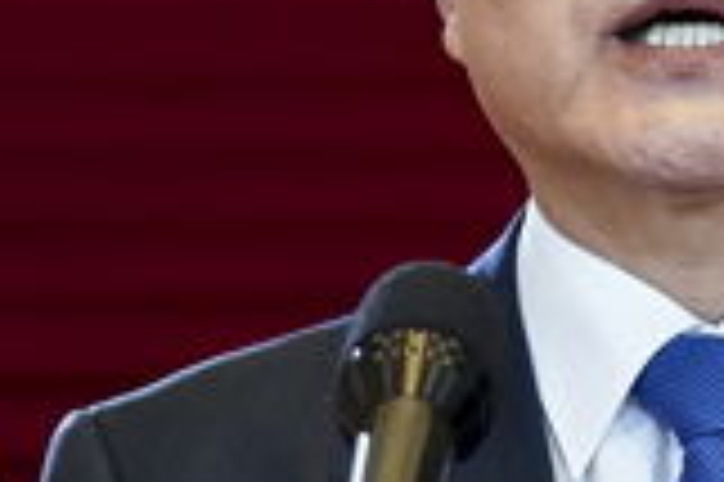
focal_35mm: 670
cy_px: 336
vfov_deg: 2.0
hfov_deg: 3.1
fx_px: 13461
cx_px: 639
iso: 4000
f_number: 4
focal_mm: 154
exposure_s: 1/400
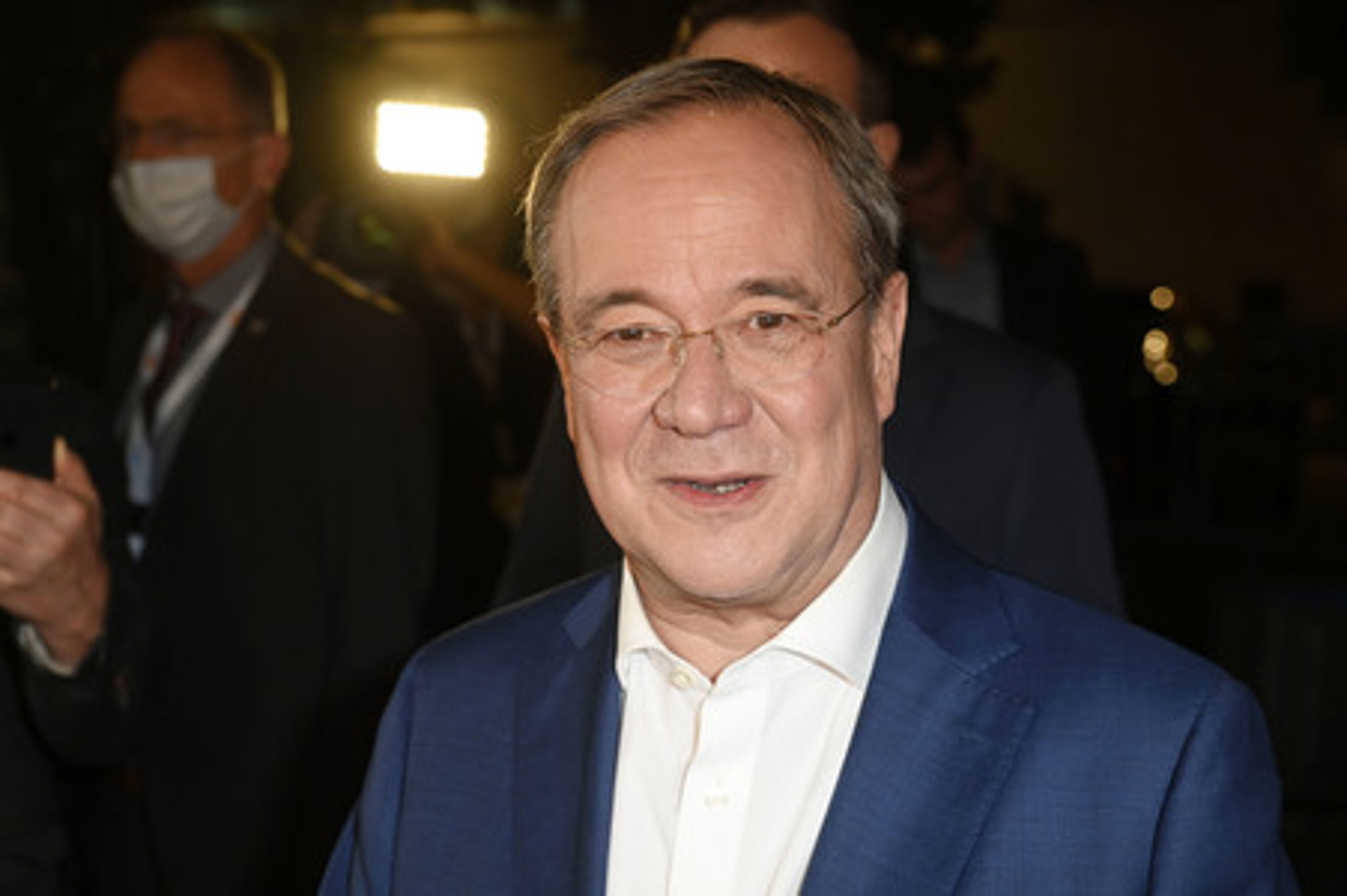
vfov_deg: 20.6
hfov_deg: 30.5
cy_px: 448
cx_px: 674
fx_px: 2468
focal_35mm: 66
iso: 2500
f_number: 5.6
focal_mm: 66
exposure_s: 1/125
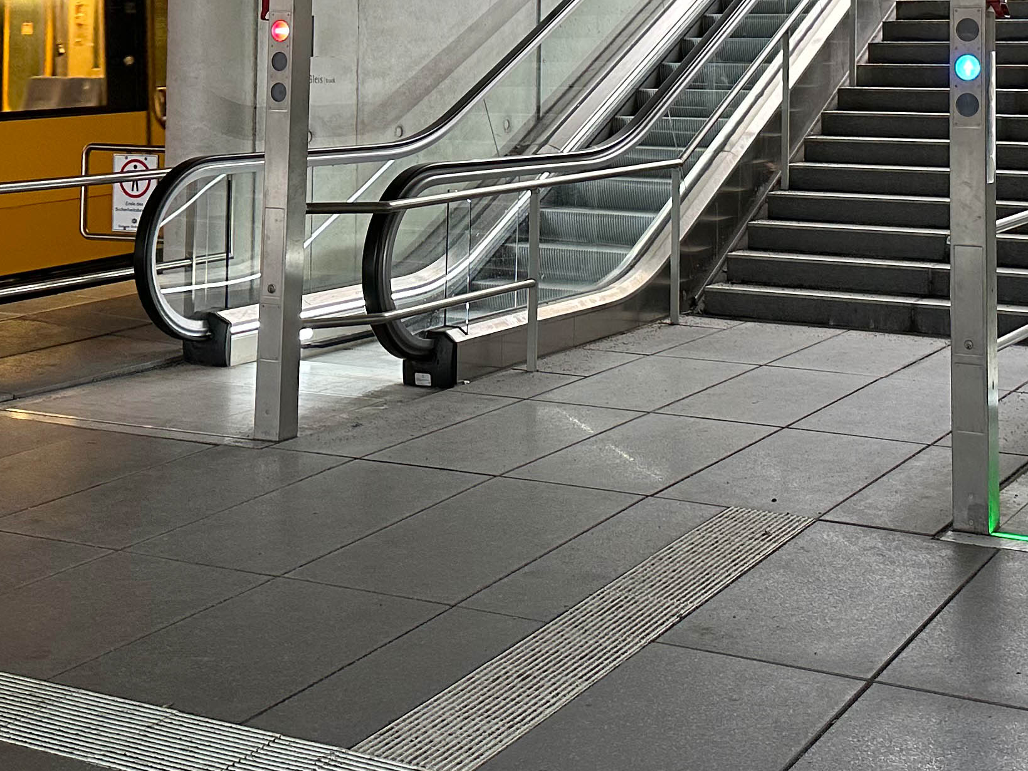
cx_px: 673
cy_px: 24
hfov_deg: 32.5
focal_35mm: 59
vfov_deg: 23.9
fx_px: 1752
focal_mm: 6.86
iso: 250
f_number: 1.78
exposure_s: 1/67
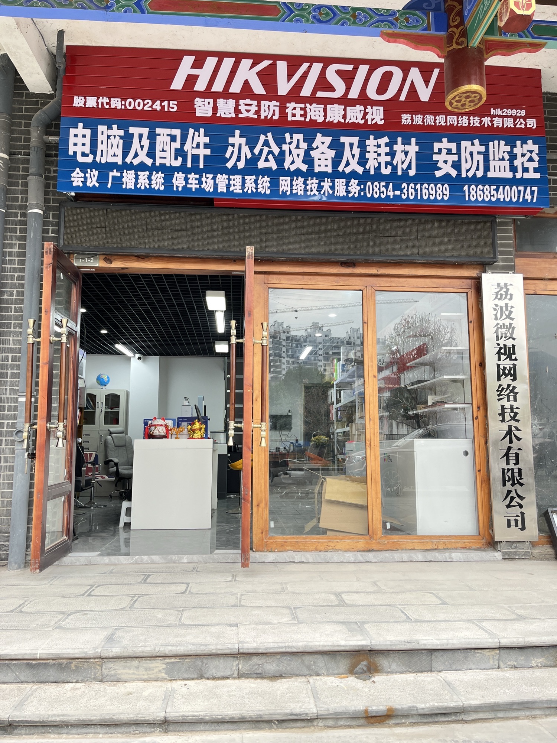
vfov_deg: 67.3
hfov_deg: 53.1
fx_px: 558
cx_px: 278
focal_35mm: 26
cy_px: 372
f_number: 1.6
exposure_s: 1/121
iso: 100
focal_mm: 5.1
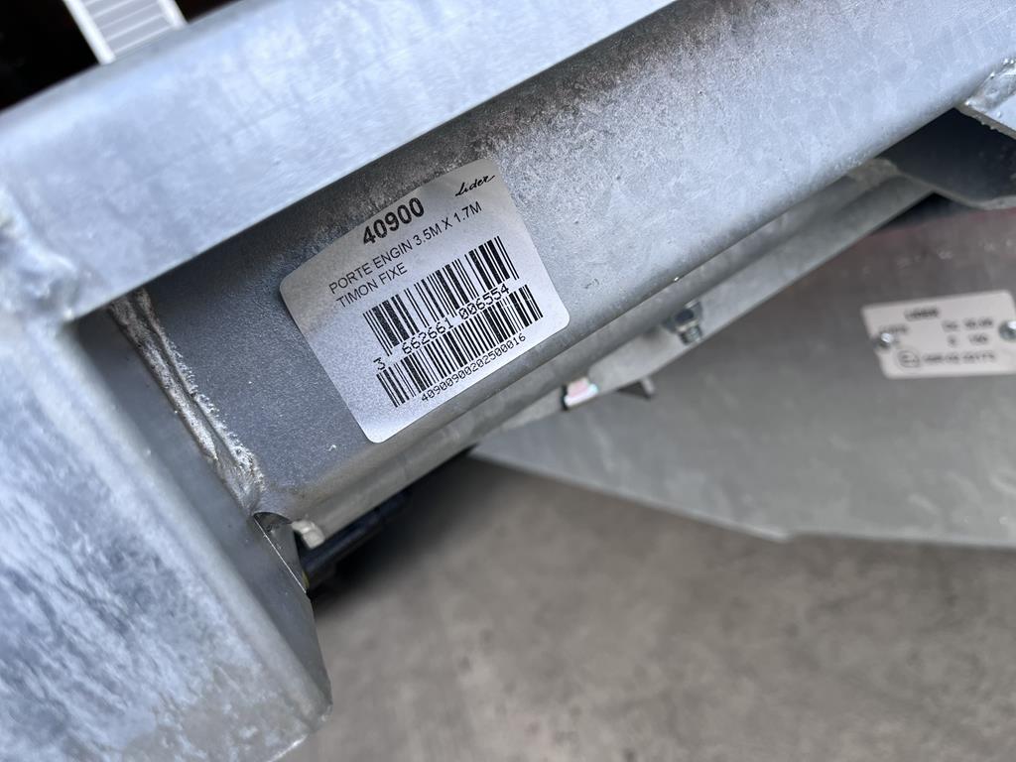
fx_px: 763
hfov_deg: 67.3
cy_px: 381
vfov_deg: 53.1
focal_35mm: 26
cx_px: 508
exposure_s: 1/751
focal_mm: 5.1
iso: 50
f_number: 1.6
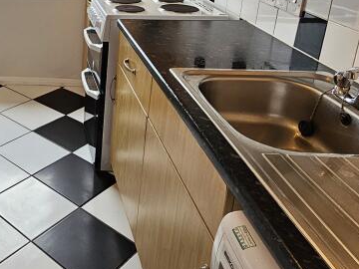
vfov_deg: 36.6
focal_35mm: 37
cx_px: 7
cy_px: 35
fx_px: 384
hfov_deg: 43.6
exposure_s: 1/50
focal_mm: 2.2
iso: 80
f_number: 2.2
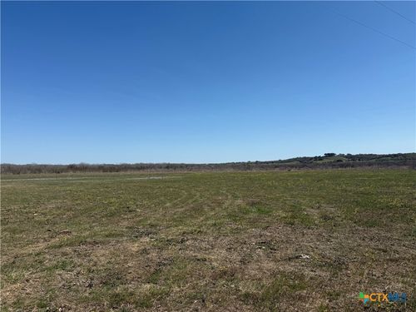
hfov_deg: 71.6
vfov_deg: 56.8
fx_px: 288
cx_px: 208
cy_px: 156
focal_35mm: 24
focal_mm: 6.76
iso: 80
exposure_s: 1/7353
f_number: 1.78
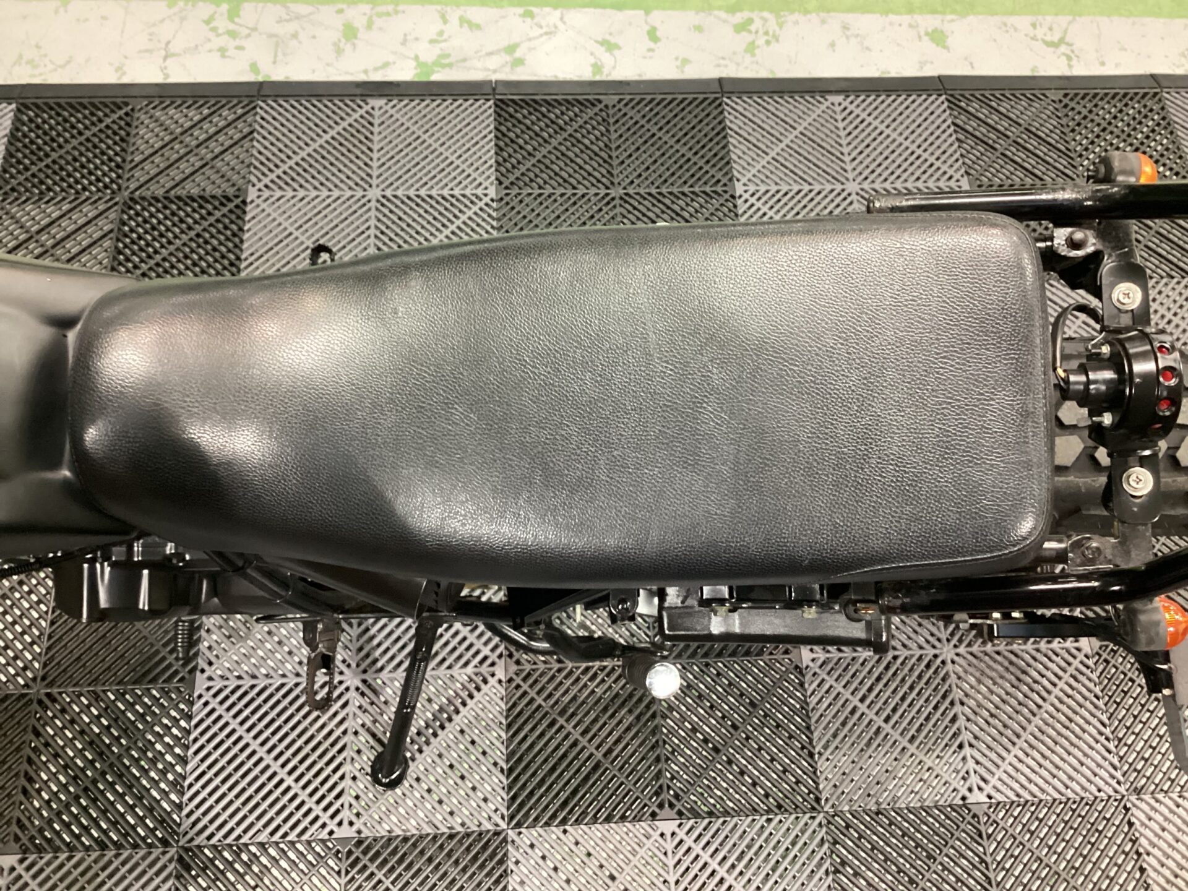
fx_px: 1064
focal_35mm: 31
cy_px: 446
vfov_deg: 45.4
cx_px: 594
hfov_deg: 58.4
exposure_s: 1/30
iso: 500
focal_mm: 3.3
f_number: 2.4
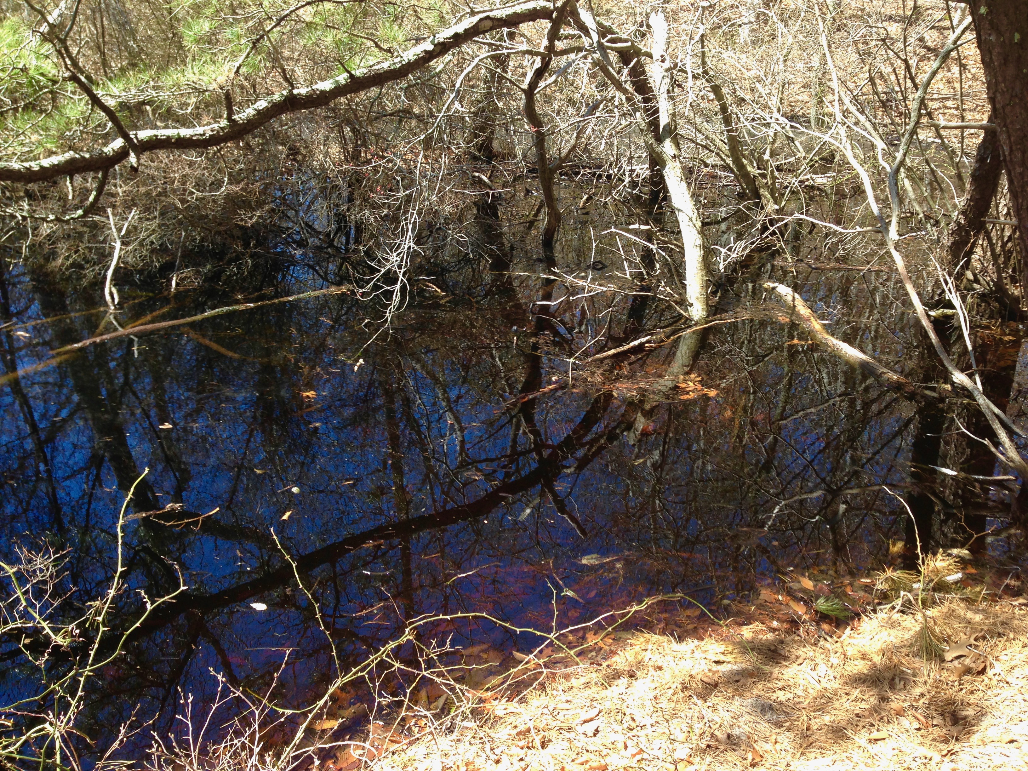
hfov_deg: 55.4
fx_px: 980
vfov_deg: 42.9
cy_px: 386
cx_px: 514
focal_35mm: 33
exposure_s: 1/258
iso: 50
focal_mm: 4.13
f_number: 2.4
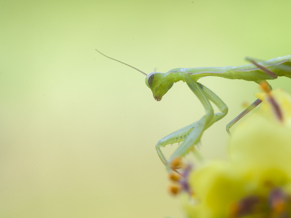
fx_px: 2715
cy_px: 114
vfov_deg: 4.6
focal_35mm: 323
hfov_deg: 6.1
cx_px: 217
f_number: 8
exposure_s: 1/30
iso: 200
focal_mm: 200
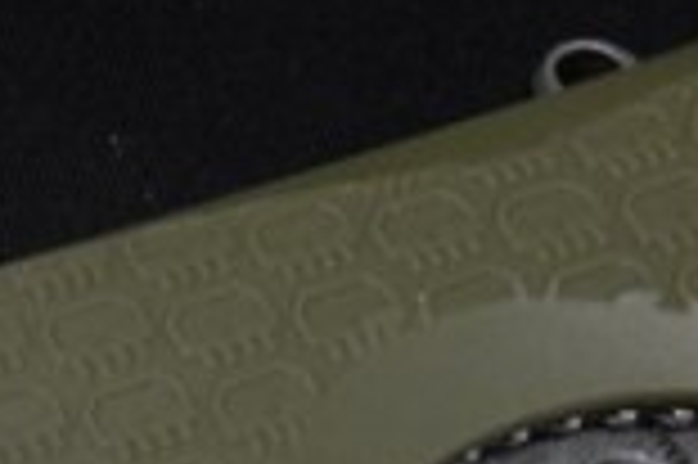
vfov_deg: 12.6
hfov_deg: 18.5
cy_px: 685
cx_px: -194
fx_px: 1995
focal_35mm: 103
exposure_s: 1/30
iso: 400
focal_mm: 9.23
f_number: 8
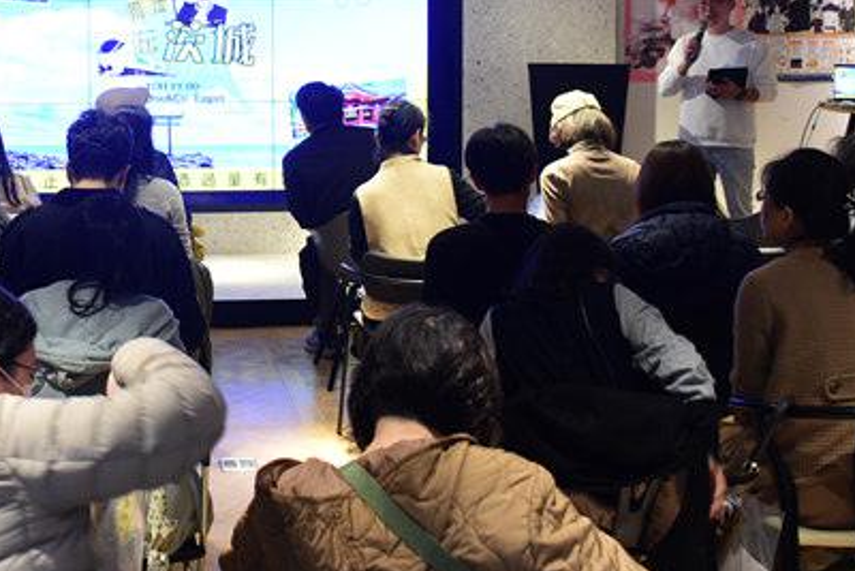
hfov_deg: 32.4
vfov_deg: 22.2
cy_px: 87
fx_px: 1425
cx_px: 162
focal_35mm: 60
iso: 800
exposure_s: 1/30
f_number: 4.5
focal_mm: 20
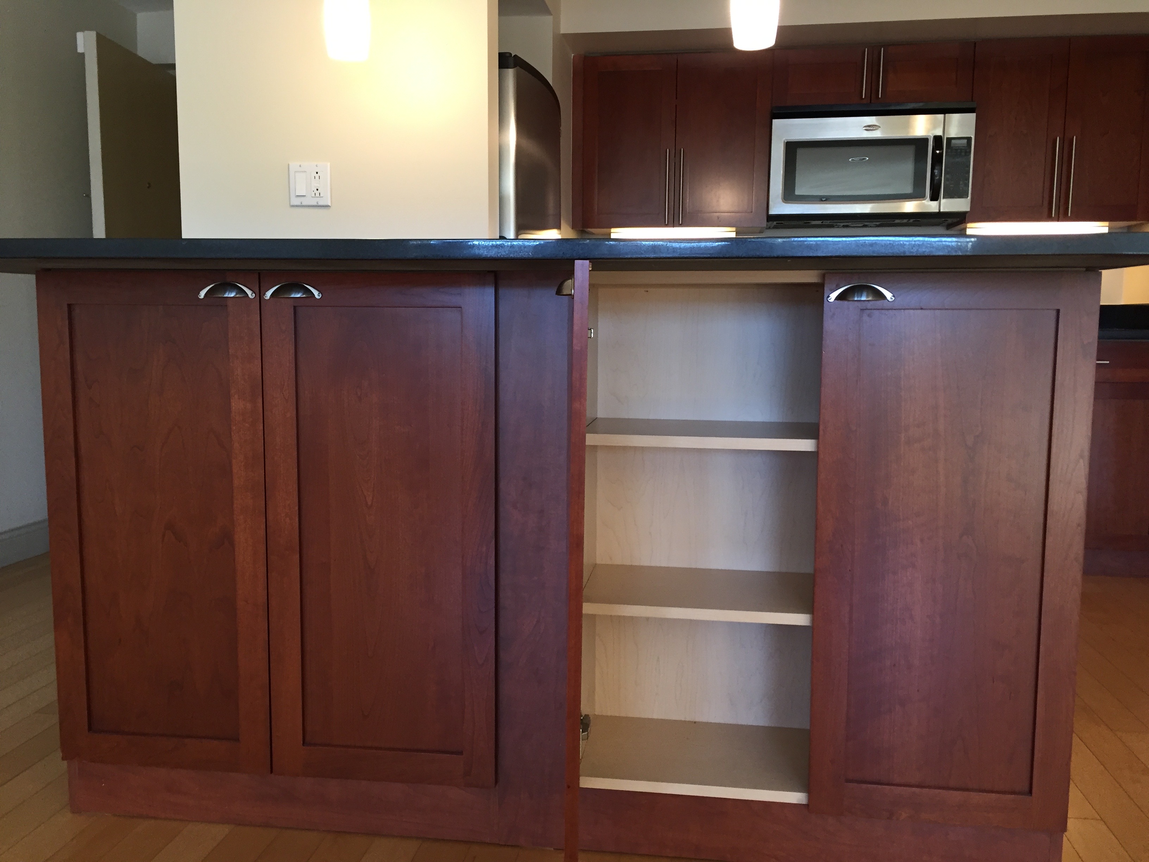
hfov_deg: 61.7
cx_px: 574
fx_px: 963
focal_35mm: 29
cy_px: 431
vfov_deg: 48.2
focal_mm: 4.15
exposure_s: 1/30
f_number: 2.2
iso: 50
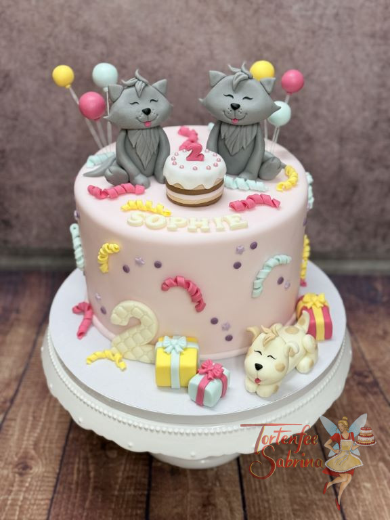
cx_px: 195
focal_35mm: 48
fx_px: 721
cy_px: 260
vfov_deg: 39.7
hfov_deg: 30.3
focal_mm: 6.76
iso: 100
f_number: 1.78
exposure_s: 1/100
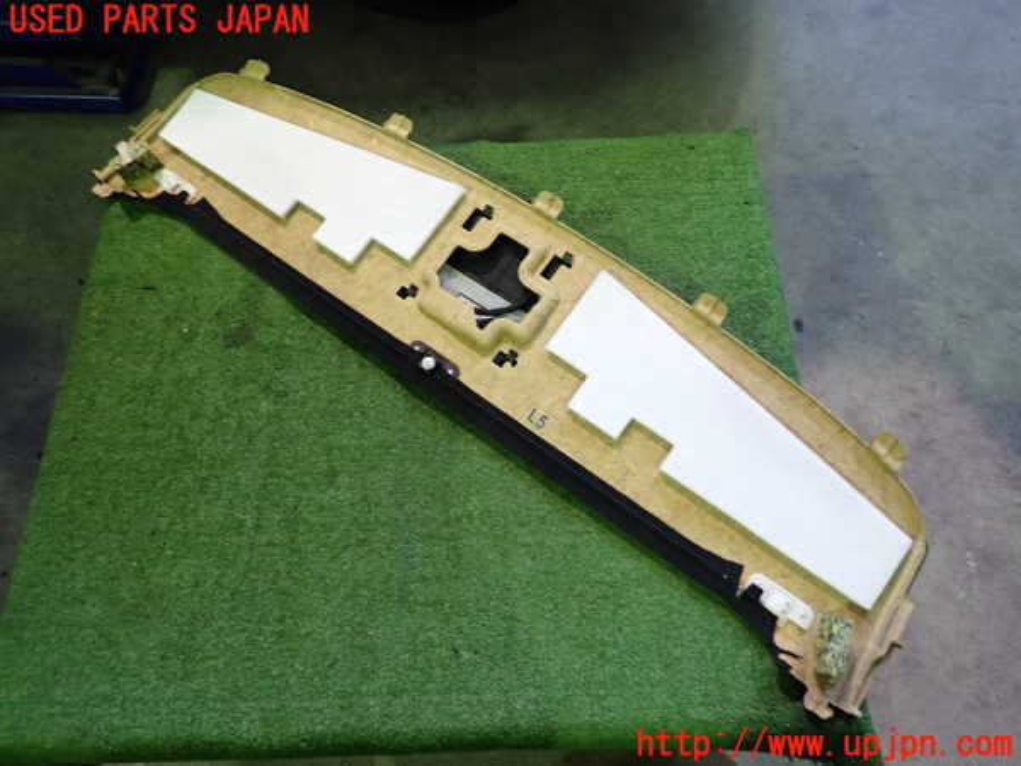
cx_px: 510
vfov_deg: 54.9
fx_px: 737
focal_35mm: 25
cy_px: 383
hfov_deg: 69.4
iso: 200
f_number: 2
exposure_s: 1/30
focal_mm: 4.5
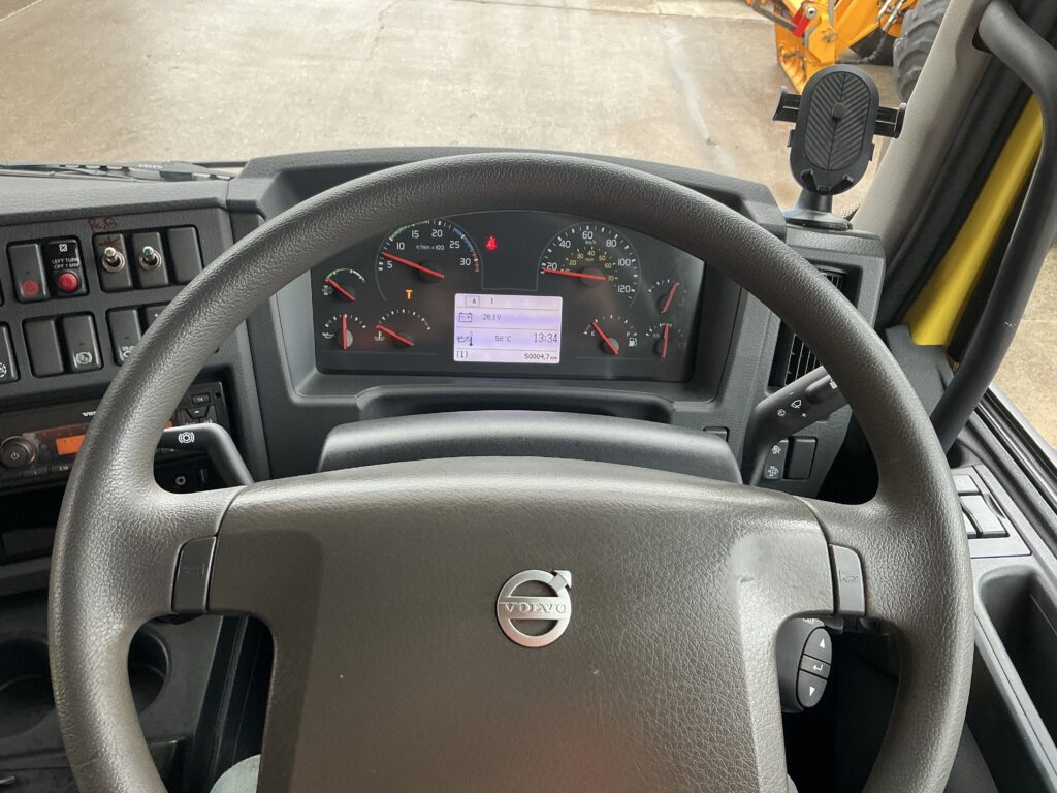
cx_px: 528
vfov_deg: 49.7
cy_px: 396
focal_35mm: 28
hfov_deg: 63.4
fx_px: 855
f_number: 1.8
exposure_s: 1/60
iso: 80
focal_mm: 3
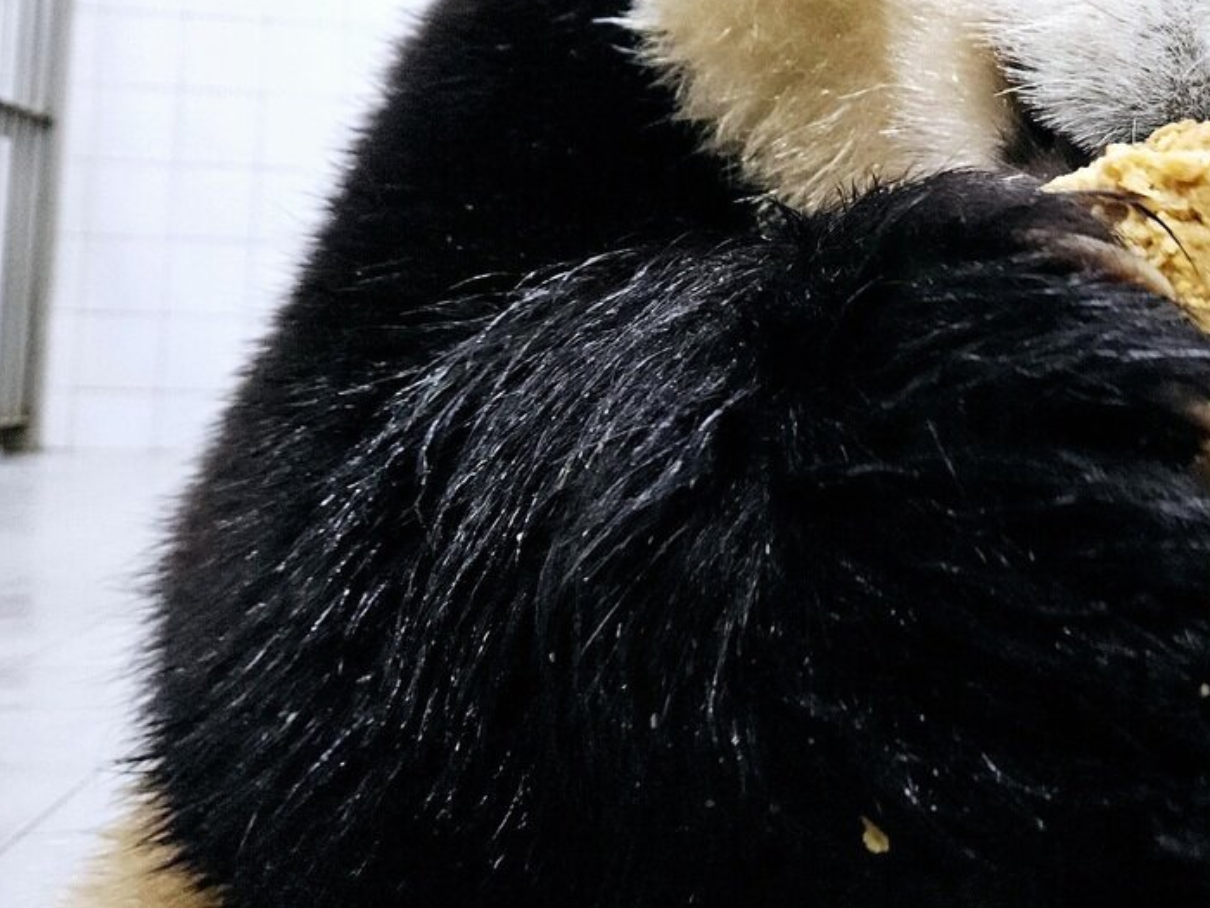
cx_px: 1028
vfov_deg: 30.9
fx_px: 1608
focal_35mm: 46
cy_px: 218
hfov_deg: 39.0
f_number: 1.8
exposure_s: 1/60.2
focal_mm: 5.4
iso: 640
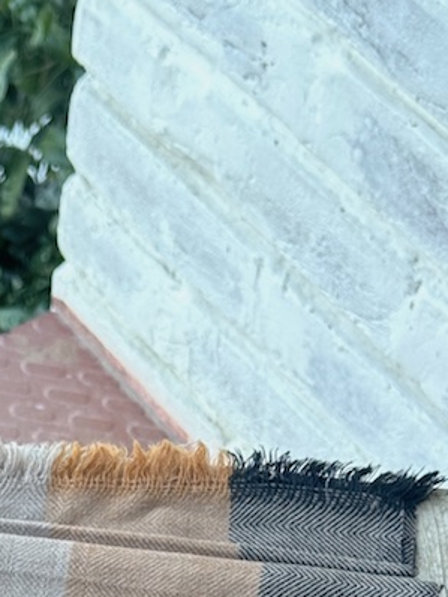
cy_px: 718
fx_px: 2069
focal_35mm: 120
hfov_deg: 12.1
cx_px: -83
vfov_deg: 15.8
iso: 50
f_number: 1.78
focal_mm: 6.76
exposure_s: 1/123
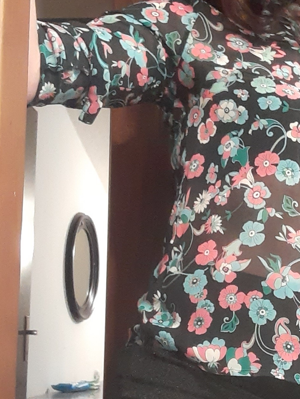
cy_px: 245
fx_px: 774
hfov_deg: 21.4
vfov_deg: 28.9
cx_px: 276
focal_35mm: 67
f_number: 2
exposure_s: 1/13
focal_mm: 2.66
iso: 640
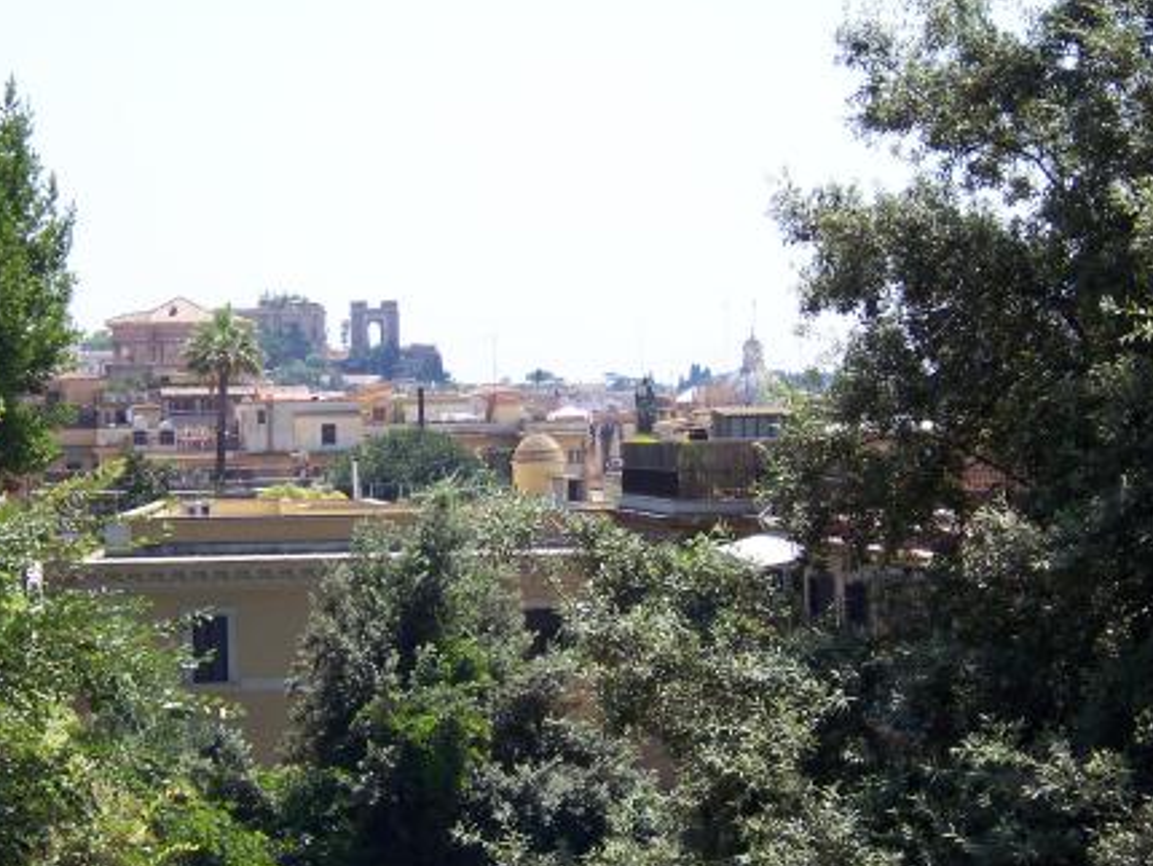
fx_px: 3966
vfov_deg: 12.5
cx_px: 520
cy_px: 445
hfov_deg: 16.5
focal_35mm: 119
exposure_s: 1/250
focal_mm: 16.6
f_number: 4.9
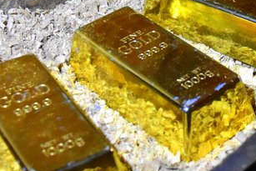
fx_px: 640
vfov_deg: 14.9
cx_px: 240
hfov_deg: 22.0
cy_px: -1
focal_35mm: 90
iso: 4000
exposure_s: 1/60
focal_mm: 18
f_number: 2.8
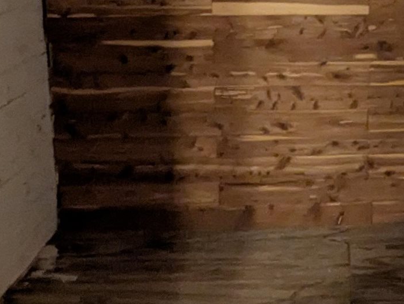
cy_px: -38
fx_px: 666
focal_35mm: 57
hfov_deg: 31.3
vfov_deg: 23.9
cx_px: 402
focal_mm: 1.95
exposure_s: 1/24
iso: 2158
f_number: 2.2
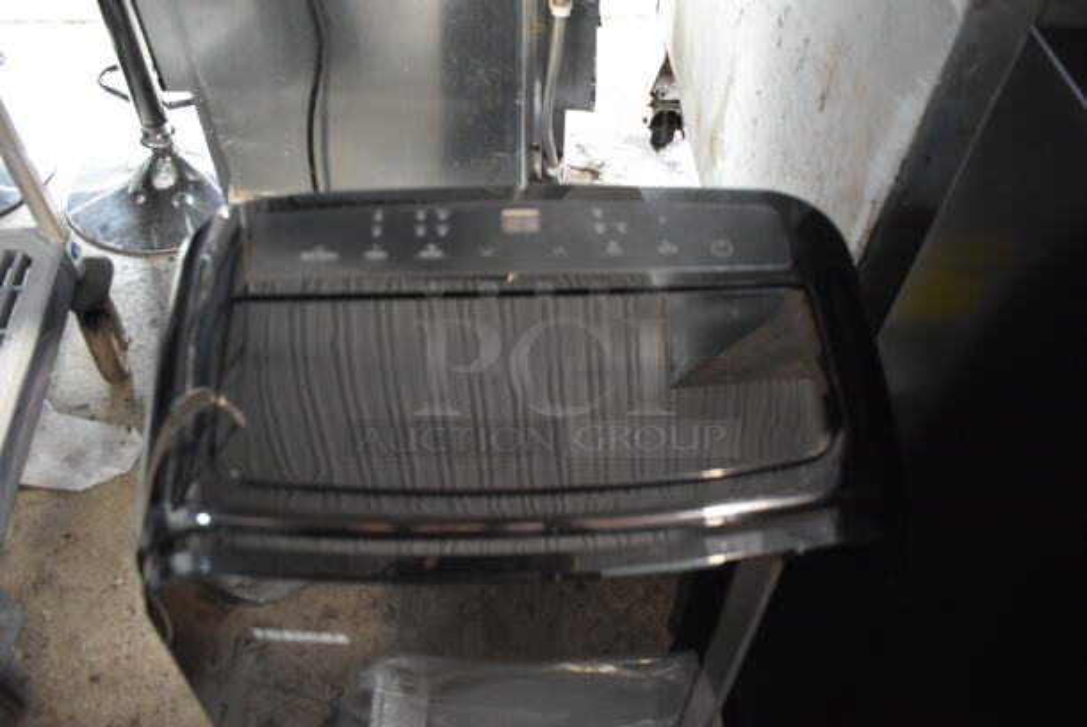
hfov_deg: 67.3
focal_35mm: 27
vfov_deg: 48.0
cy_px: 364
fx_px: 816
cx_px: 544
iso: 2000
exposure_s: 1/30
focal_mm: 18
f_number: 3.5
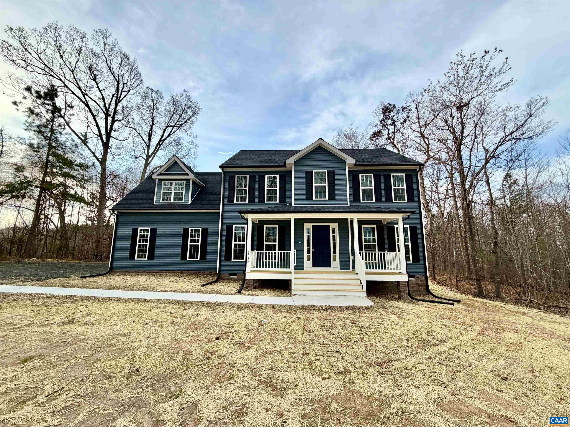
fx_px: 231
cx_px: 285
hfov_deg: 102.1
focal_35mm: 14
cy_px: 214
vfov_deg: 85.7
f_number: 2.2
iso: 40
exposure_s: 1/770
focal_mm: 2.22
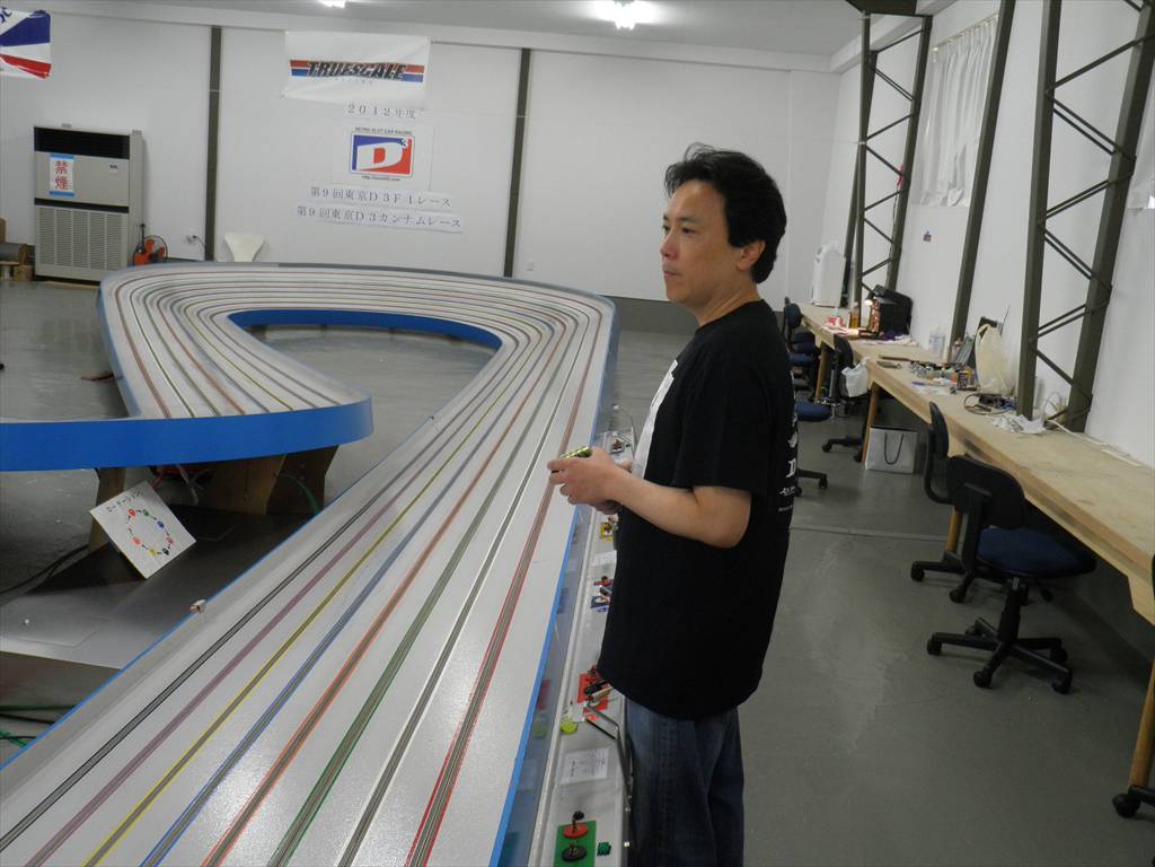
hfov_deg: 54.0
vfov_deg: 41.8
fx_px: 1134
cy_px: 434
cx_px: 578
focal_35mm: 34
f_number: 3.5
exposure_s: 1/25
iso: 200
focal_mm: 6.1
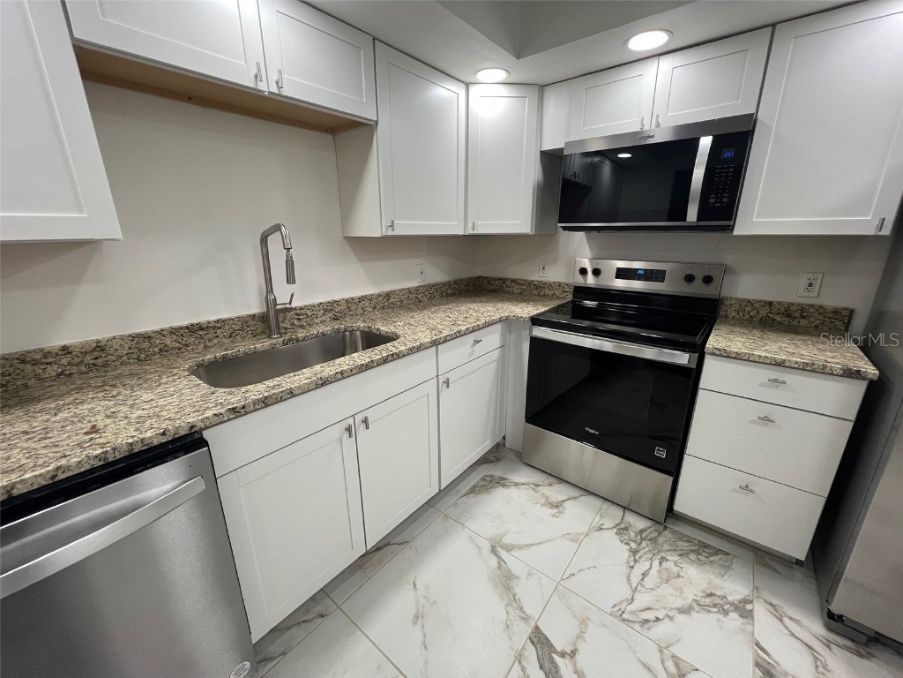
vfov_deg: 89.9
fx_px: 339
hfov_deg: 106.2
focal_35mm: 13
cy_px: 339
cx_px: 452
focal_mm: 1.57
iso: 125
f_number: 1.8
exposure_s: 1/120
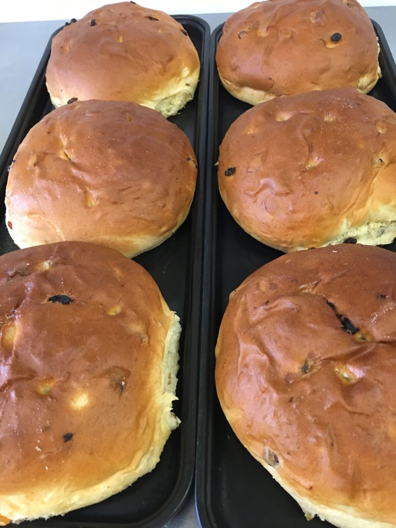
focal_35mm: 29
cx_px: 198
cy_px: 264
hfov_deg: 48.2
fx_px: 442
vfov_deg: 61.7
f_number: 2.2
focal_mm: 4.15
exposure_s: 1/15
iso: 80
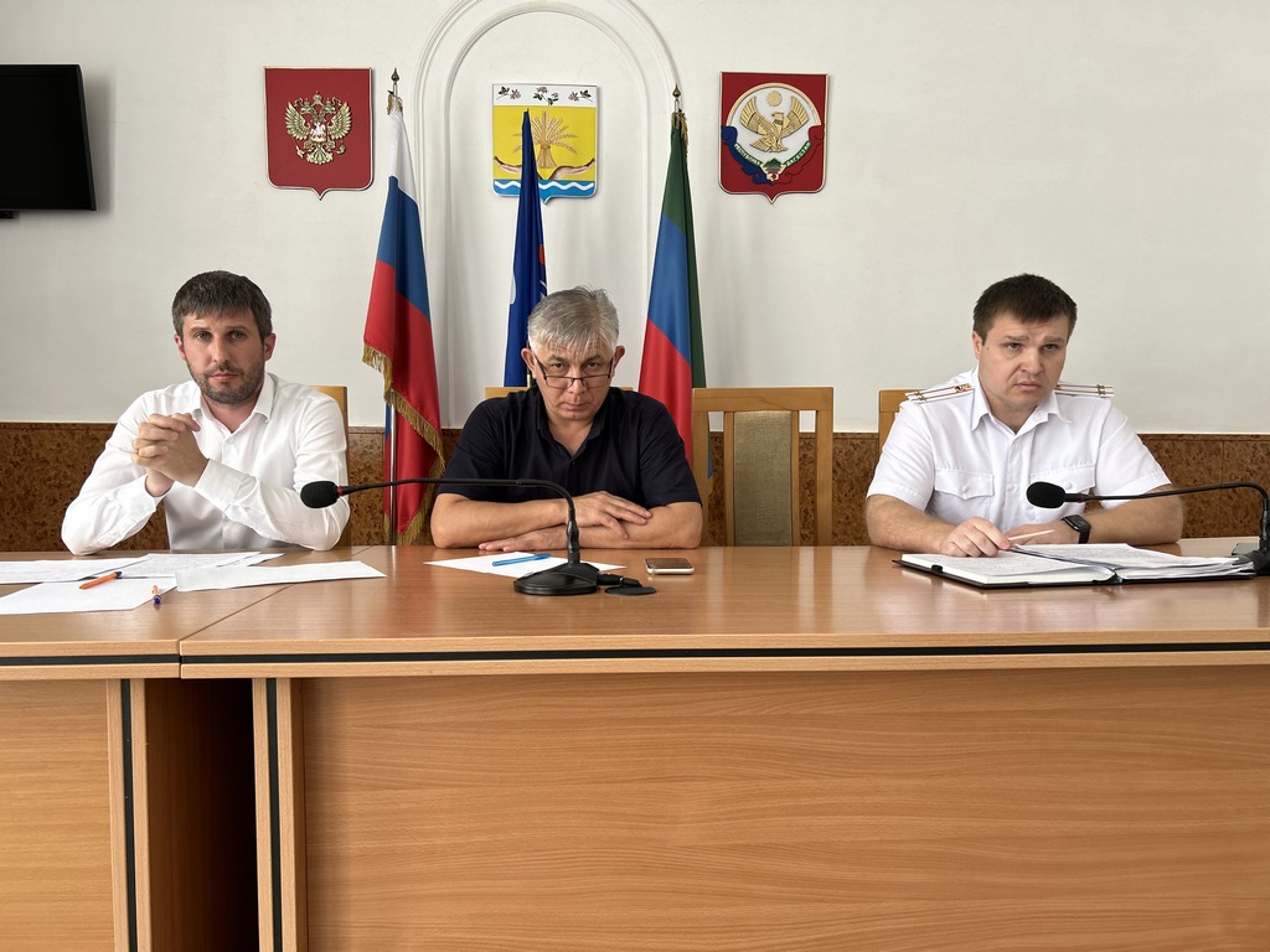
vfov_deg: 53.1
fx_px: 954
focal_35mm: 26
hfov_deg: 67.3
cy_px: 476
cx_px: 635
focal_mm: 5.7
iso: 100
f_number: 1.5
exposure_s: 1/121
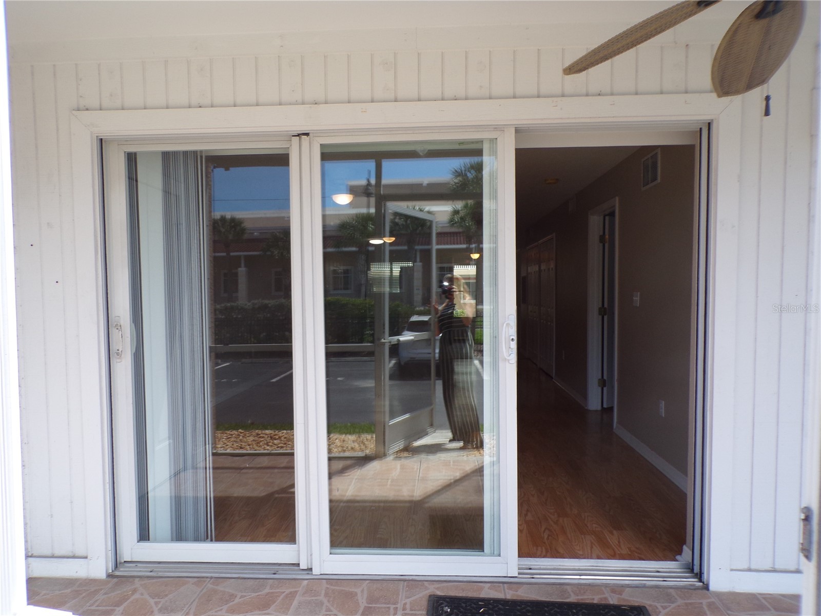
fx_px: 569
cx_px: 410
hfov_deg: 71.6
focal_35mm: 24
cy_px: 308
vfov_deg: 56.8
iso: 80
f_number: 4.3
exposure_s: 1/100
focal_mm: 4.3
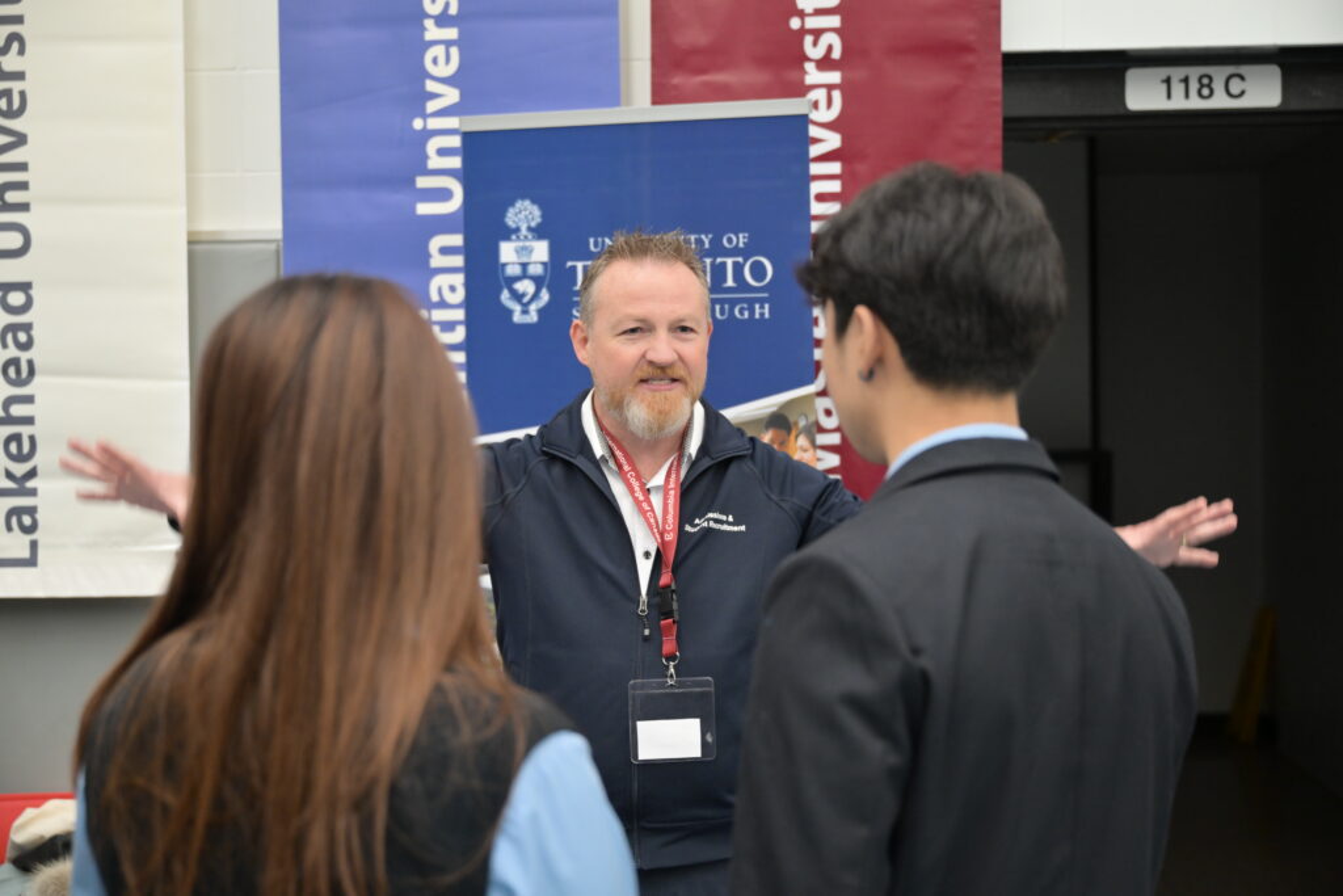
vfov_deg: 25.5
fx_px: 1977
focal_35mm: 53
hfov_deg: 37.5
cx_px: 672
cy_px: 448
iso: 1600
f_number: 2.8
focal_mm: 53
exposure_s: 1/100
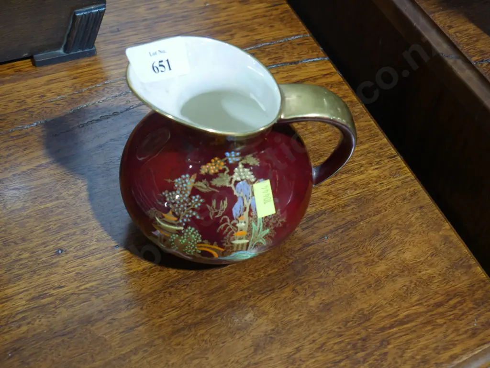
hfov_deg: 34.3
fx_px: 793
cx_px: 245
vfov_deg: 26.1
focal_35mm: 56
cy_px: 184
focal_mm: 28
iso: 1000
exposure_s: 1/60
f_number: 5.3
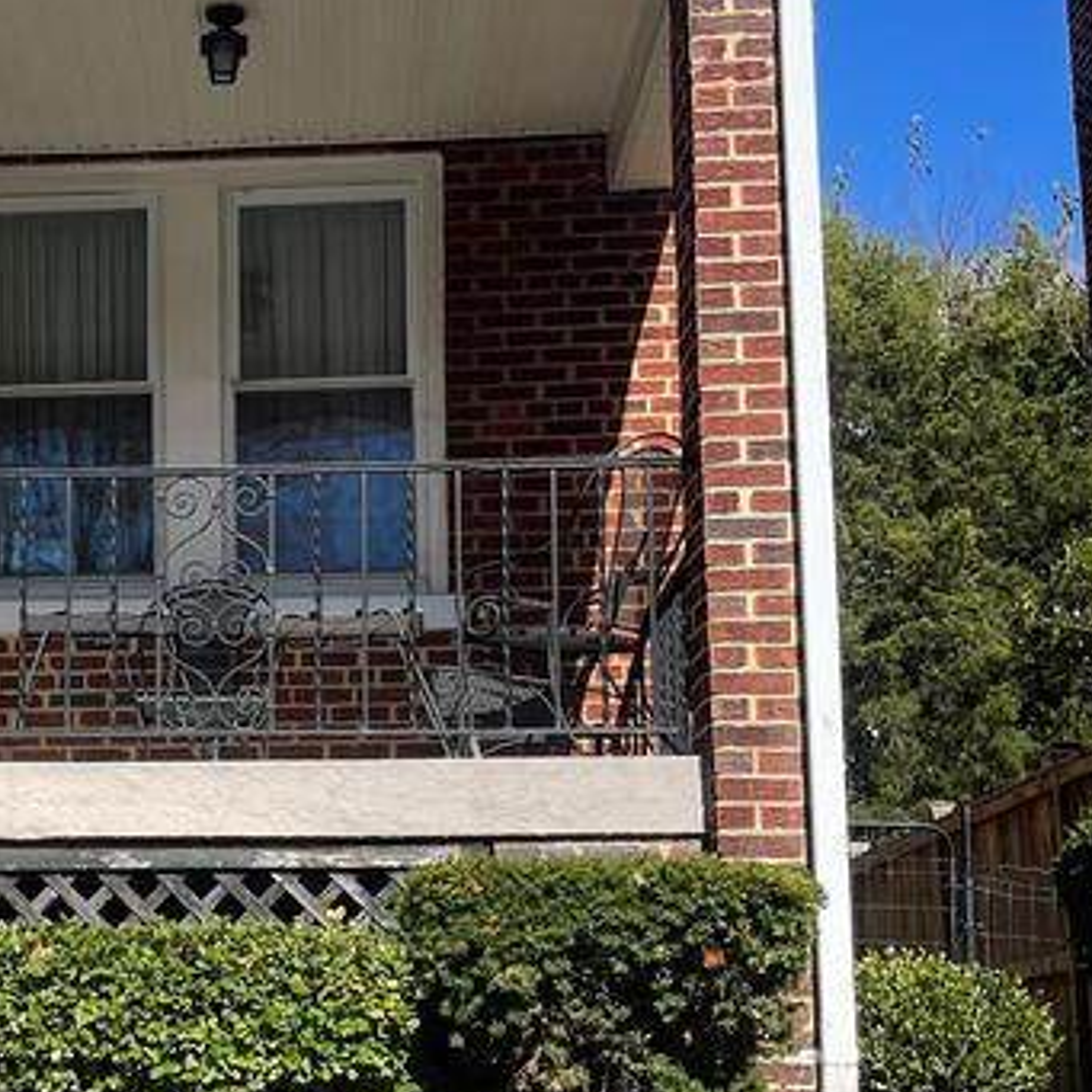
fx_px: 2498
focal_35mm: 70
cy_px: 669
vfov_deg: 24.6
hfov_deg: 23.6
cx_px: 3
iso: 32
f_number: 1.6
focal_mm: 5.1
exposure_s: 1/3448
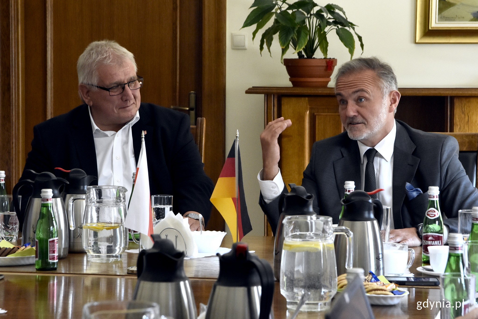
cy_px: 160
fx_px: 1394
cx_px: 239
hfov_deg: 19.5
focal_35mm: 105
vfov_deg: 13.0
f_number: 8
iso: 1600
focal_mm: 70
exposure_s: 1/80
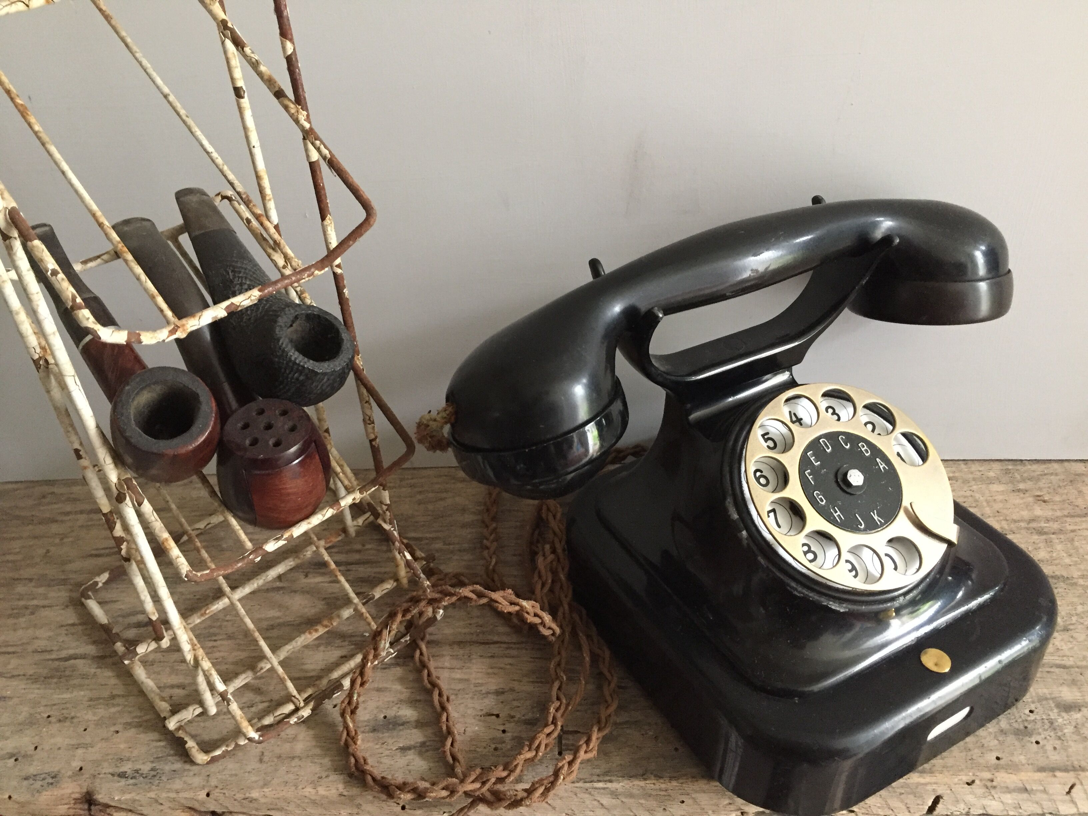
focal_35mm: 29
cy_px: 408
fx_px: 911
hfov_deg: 61.7
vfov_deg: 48.2
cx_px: 544
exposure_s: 1/25
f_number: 2.2
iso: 250
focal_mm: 4.15
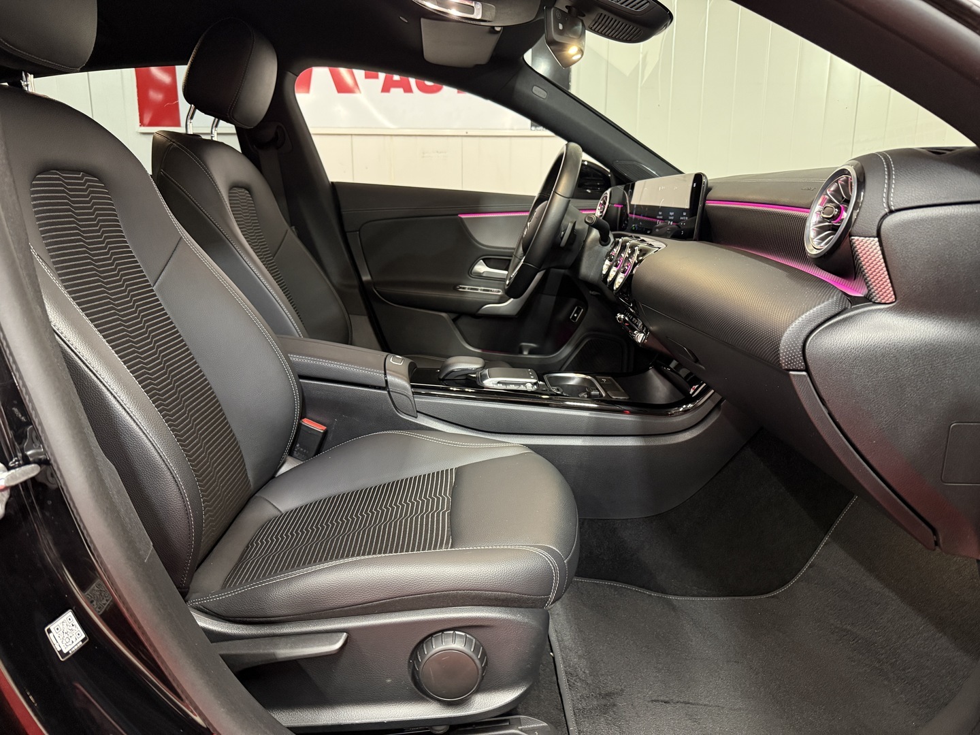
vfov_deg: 56.8
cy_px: 368
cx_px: 490
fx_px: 679
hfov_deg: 71.6
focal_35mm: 24
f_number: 1.78
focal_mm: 6.76
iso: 500
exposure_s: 1/50
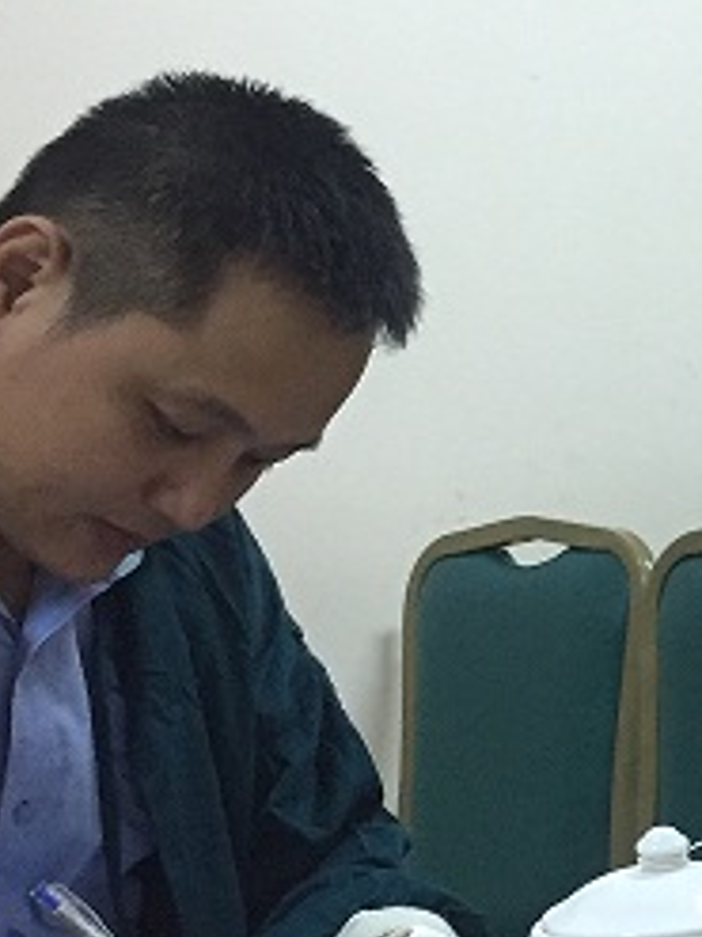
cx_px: 1188
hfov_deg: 14.0
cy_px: 448
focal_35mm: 96
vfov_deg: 20.4
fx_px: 2598
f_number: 2.2
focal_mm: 4.15
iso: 200
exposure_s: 1/33
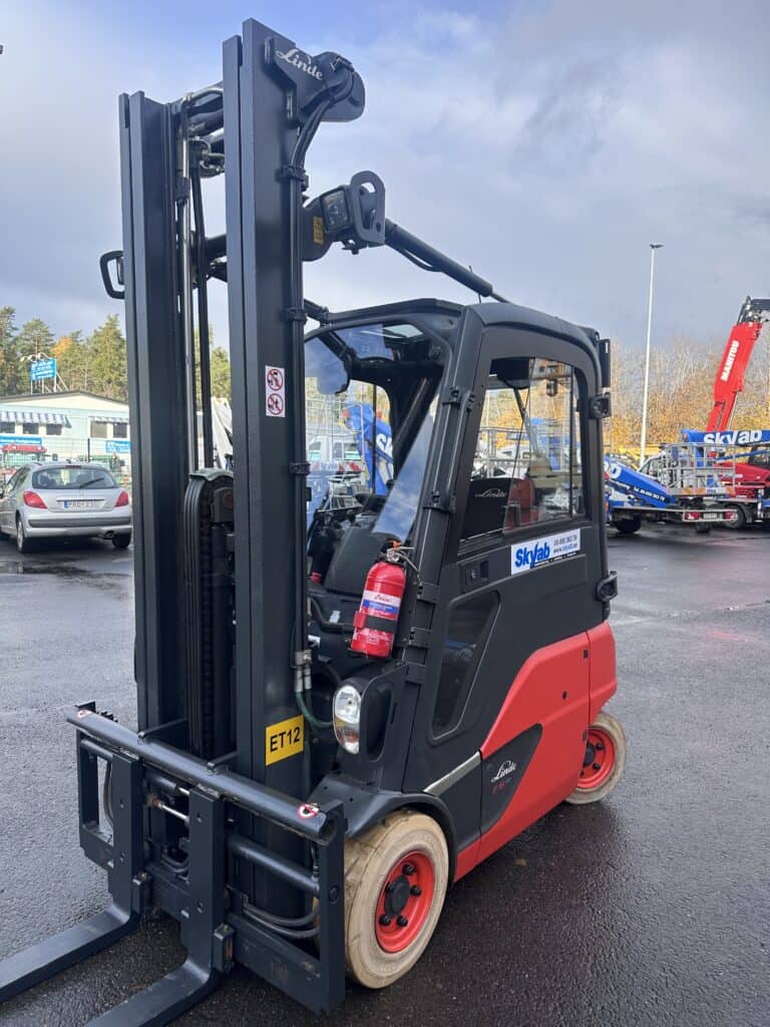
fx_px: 712
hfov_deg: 56.8
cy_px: 514
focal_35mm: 24
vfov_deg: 71.6
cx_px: 385
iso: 80
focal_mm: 6.86
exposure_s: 1/1241
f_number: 1.78
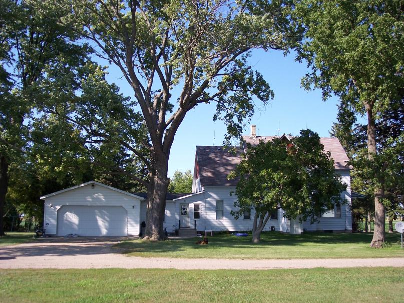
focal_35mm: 39
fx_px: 455
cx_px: 202
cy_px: 152
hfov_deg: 47.9
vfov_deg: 36.8
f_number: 3.4
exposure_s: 1/500
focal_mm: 8
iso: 100
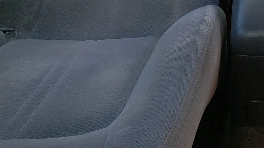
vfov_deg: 14.3
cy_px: -95
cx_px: 277
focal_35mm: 77
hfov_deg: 25.8
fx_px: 539
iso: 50
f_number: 1.5
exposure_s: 1/294
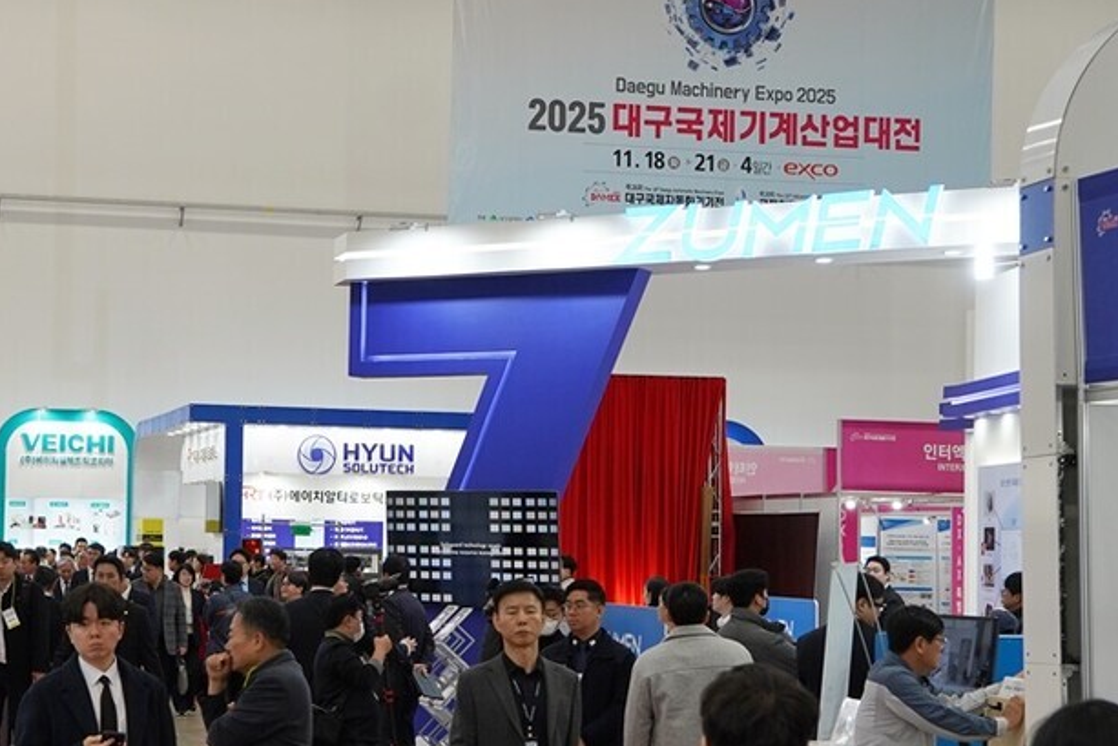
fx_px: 2236
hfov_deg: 27.8
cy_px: 427
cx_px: 332
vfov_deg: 18.9
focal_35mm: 72
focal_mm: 31
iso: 400
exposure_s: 1/160
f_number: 4
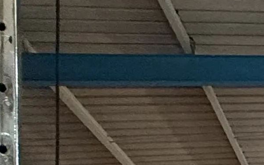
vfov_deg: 10.6
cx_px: 662
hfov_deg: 13.7
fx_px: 713
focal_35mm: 99
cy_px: 440
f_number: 2.2
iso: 400
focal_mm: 2.22
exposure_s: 1/60
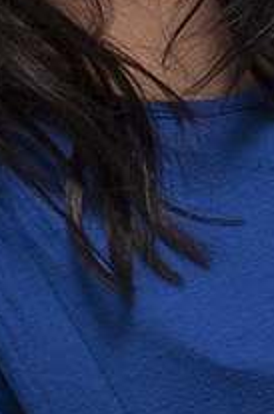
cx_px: 602
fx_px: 6666
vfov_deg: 3.6
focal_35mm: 581
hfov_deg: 2.3
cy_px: 326
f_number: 13
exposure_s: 1/500
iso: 200
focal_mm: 50
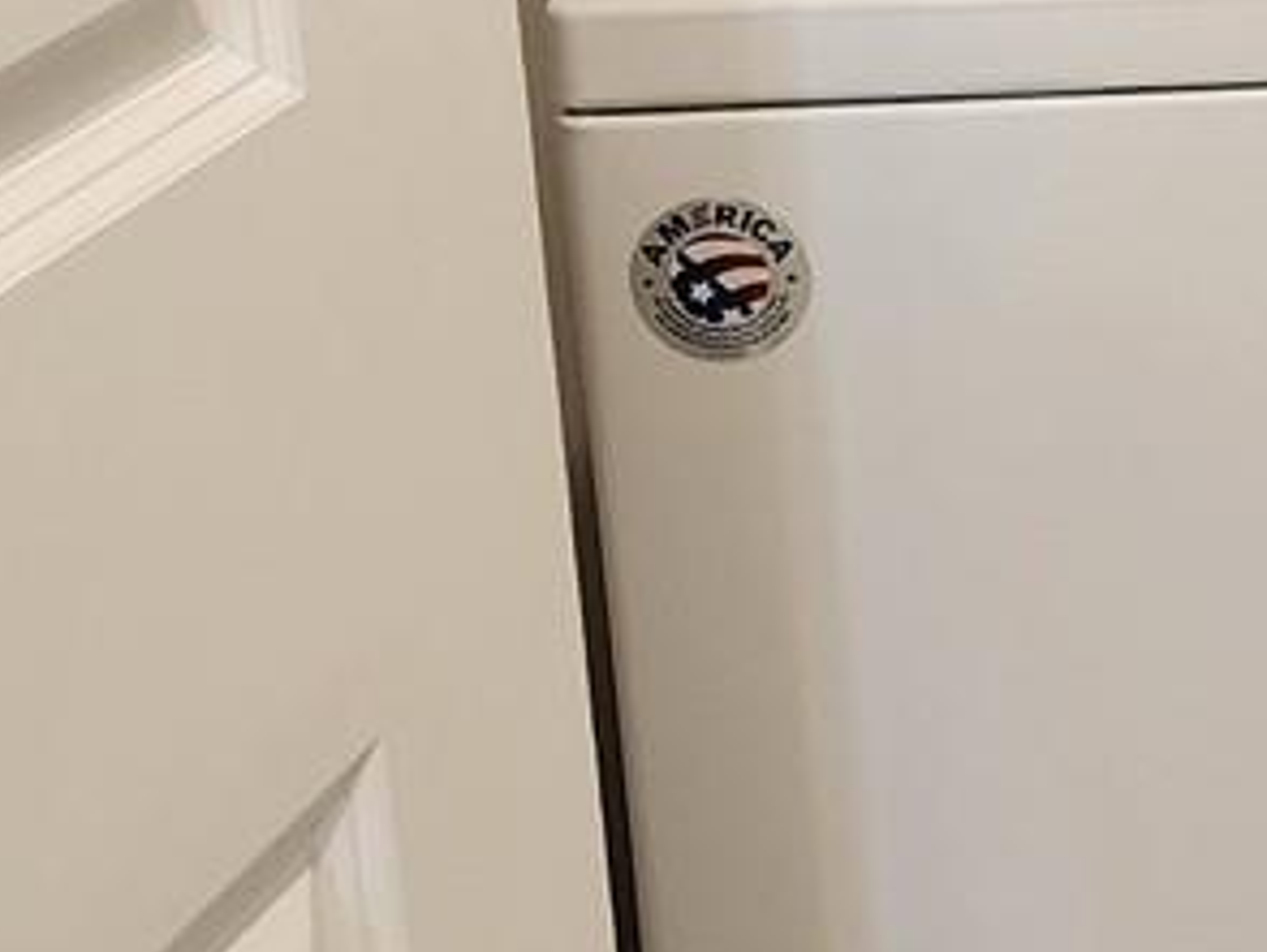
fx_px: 4579
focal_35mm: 125
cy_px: -73
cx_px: 2724
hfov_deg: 13.1
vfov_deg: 11.7
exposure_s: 1/120
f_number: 1.8
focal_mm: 6.4
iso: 400
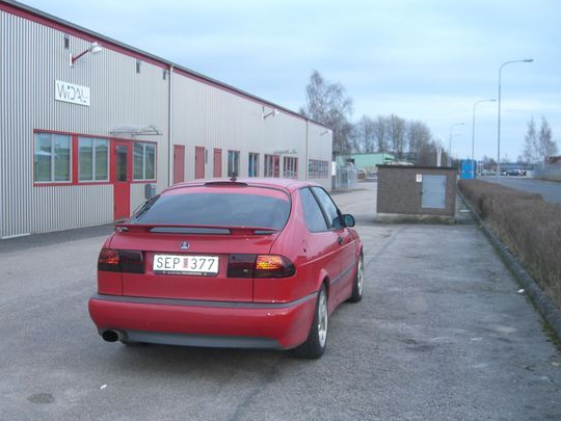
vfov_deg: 32.1
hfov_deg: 42.0
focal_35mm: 45
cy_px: 245
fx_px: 729
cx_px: 248
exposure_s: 1/80
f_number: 2.8
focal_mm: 7.9
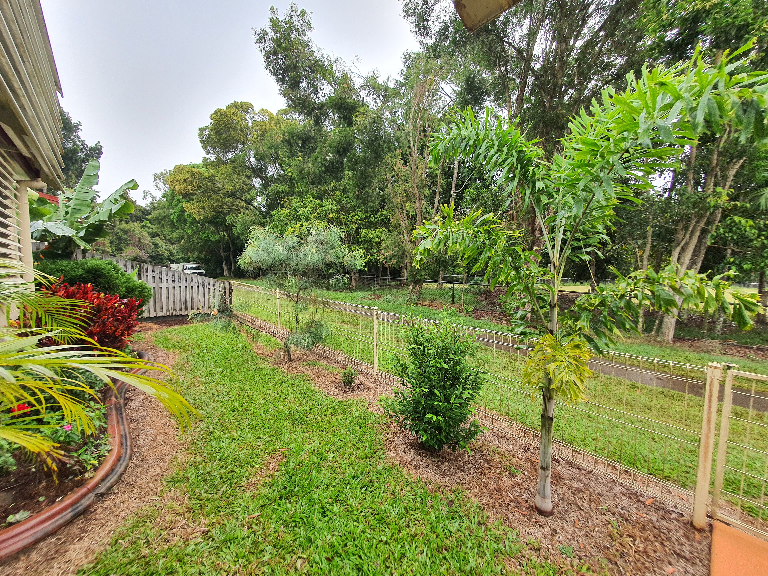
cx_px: 384
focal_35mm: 13
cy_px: 288
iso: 50
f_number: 2.2
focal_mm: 1.8
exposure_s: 1/100
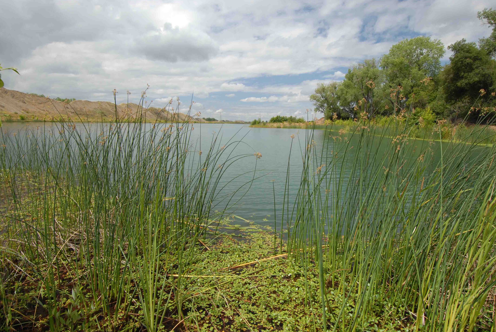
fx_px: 262
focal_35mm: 19
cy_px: 174
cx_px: 249
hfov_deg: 86.8
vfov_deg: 64.7
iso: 200
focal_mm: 12
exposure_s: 1/180
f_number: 7.1
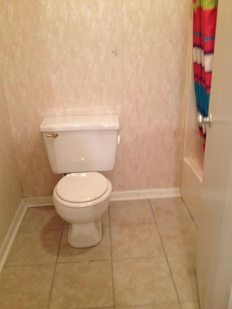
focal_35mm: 35
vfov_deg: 52.6
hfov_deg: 40.7
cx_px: 116
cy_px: 154
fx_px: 313
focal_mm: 4.28
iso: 250
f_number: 2.4
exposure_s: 1/20
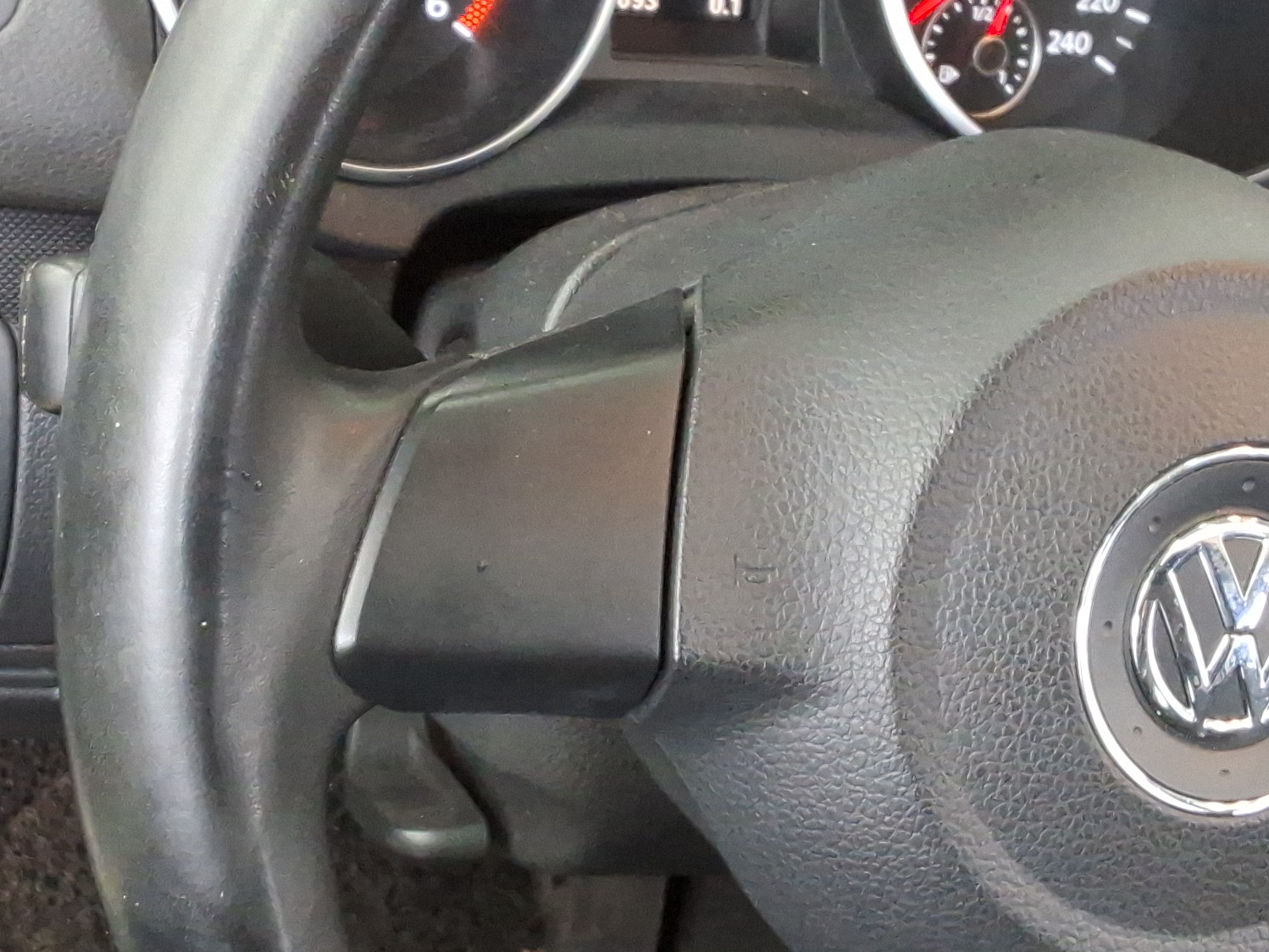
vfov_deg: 24.0
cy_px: 373
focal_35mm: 61
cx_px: 496
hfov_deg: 31.6
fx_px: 2237
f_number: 1.9
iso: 215
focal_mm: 2.91
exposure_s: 1/30
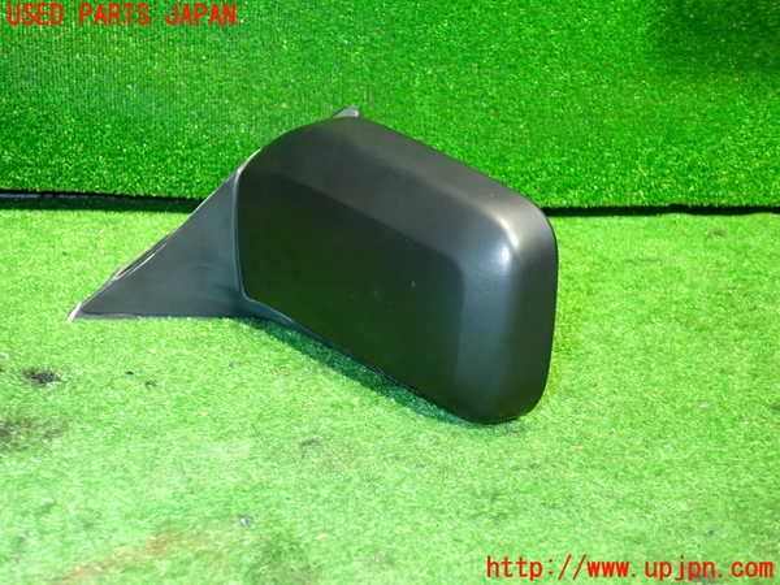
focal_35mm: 30
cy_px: 292
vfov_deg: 46.8
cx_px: 390
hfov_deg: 60.0
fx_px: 676
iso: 800
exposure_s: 1/20
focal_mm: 5.4
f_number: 2.3
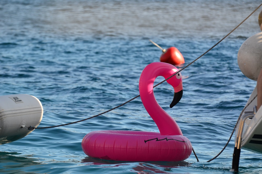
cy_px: 87
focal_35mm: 292
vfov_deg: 4.7
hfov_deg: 7.1
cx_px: 131
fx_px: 2124
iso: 640
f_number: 5.3
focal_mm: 195
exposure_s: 1/2500
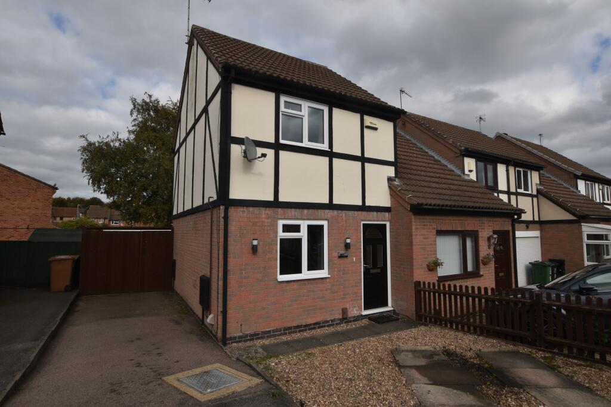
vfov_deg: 67.4
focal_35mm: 18
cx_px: 306
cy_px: 204
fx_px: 306
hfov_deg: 90.0
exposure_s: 1/250
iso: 100
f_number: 8
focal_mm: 12
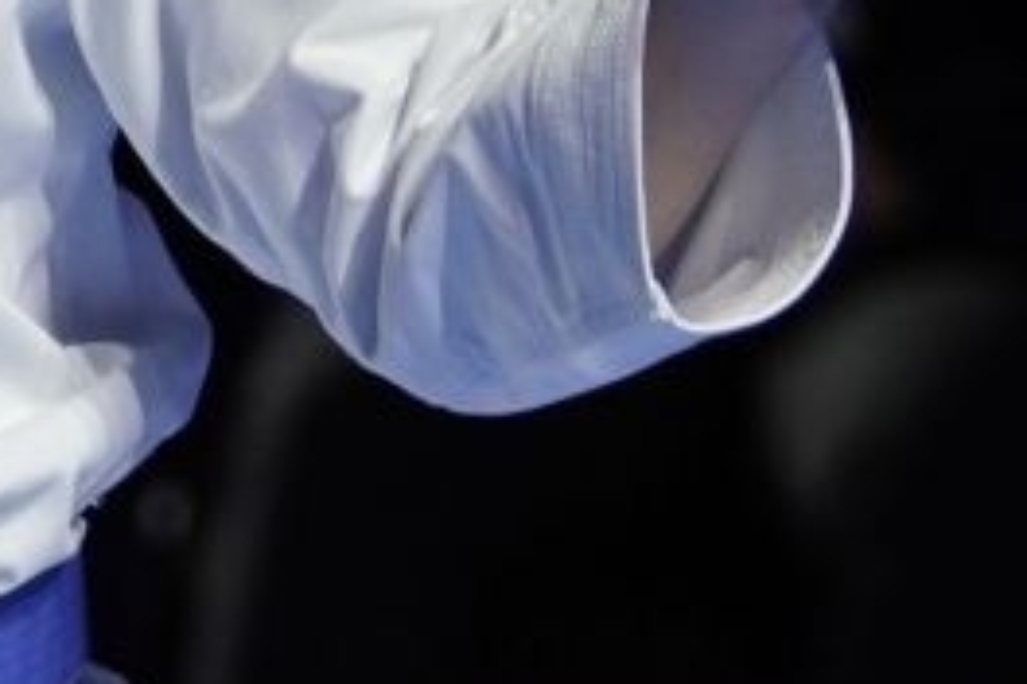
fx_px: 26044
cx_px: 113
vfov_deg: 1.5
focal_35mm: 913
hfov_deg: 2.3
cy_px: 762
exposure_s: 1/500
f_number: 2.8
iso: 400
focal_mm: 134
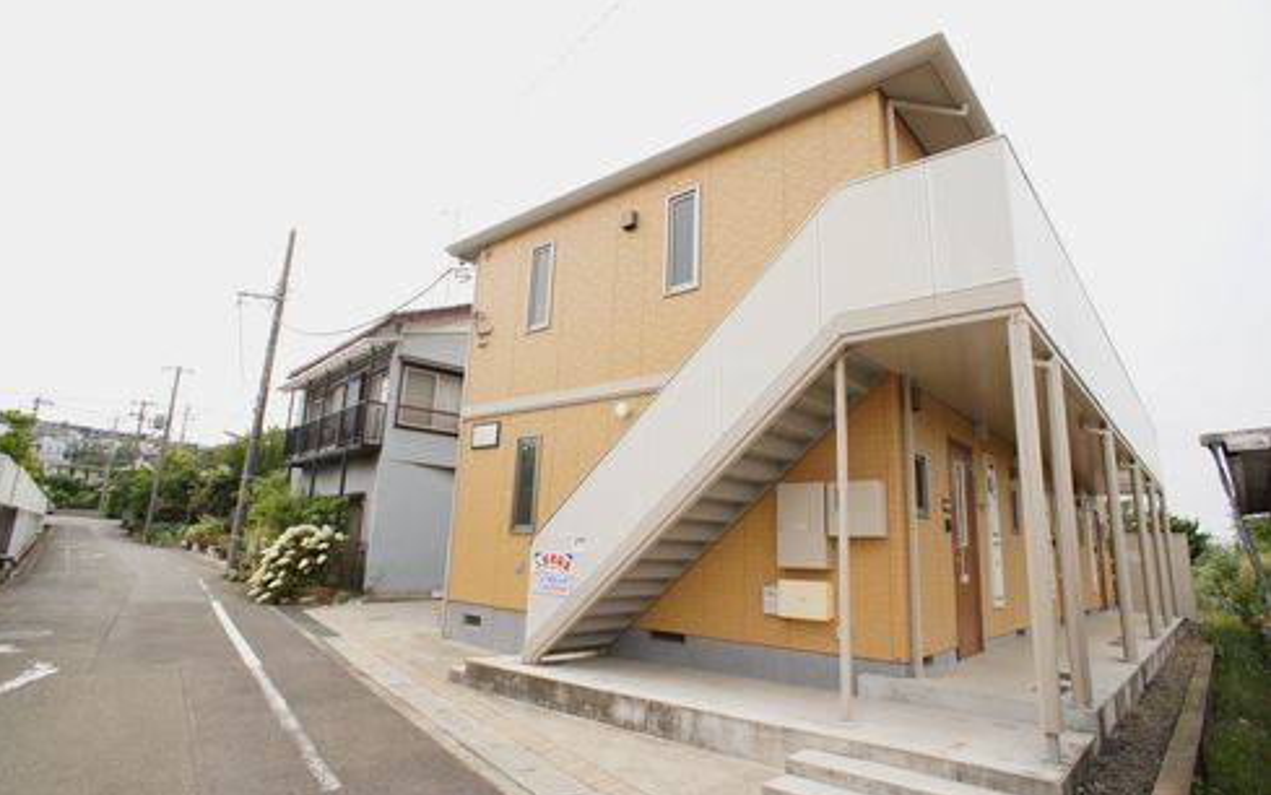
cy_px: 404
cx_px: 624
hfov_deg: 72.5
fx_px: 866
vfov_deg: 49.3
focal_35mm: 25
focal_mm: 16
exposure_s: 1/250
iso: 200
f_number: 6.3
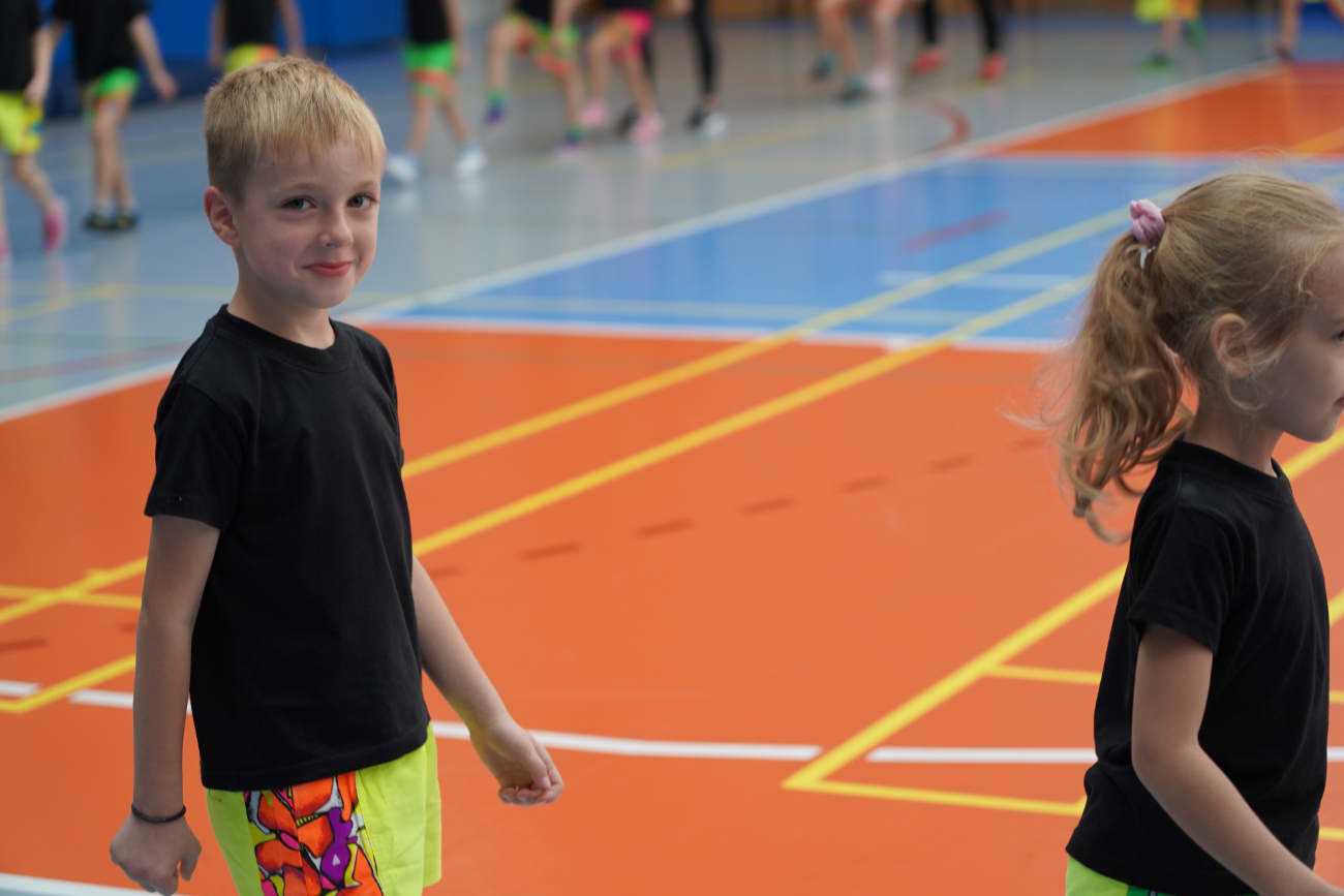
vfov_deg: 14.9
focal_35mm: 92
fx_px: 3435
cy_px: 448
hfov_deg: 22.1
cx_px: 672
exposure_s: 1/160
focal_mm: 92
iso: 640
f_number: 4
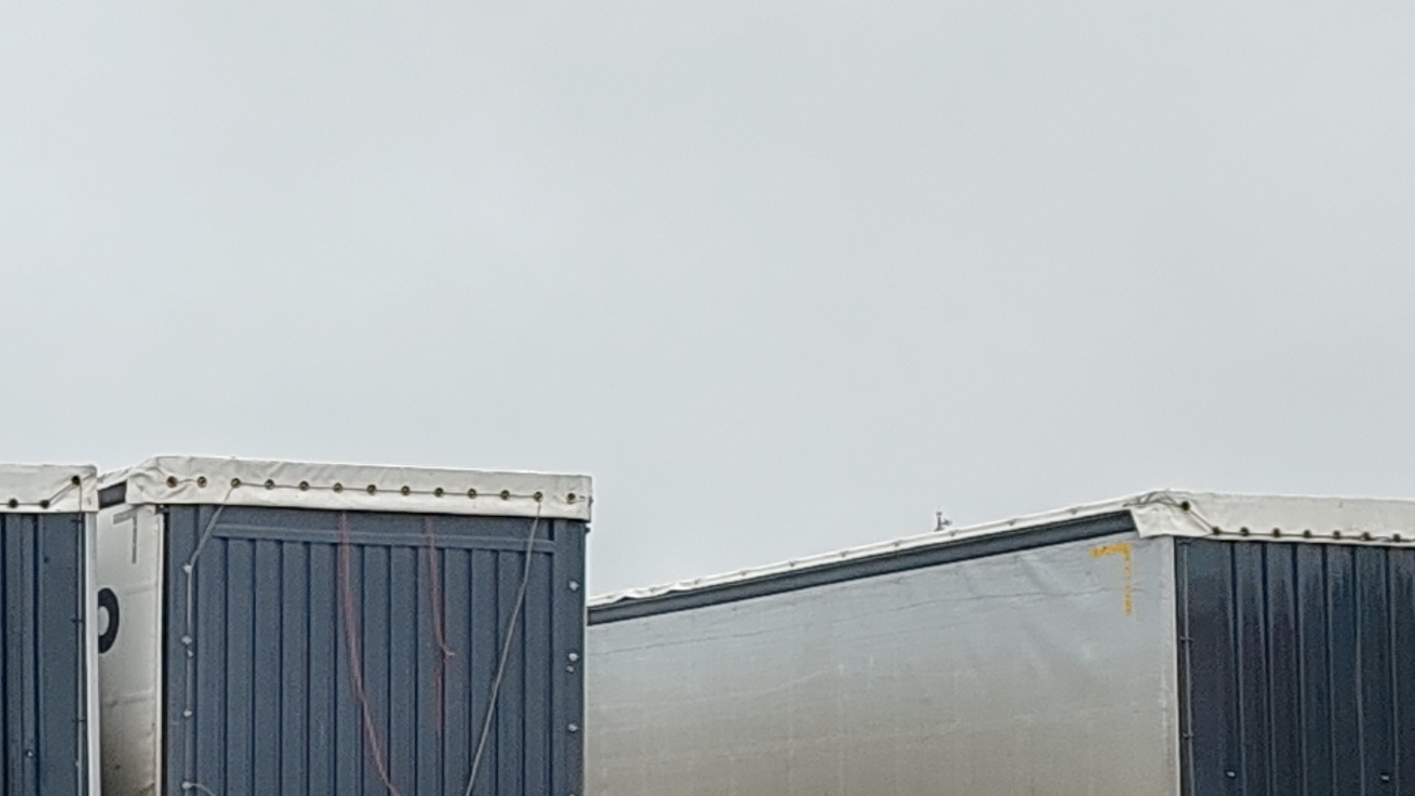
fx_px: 4315
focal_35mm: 115
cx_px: -766
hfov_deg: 16.7
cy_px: 669
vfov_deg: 10.5
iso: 50
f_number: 1.9
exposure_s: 1/100
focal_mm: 6.12
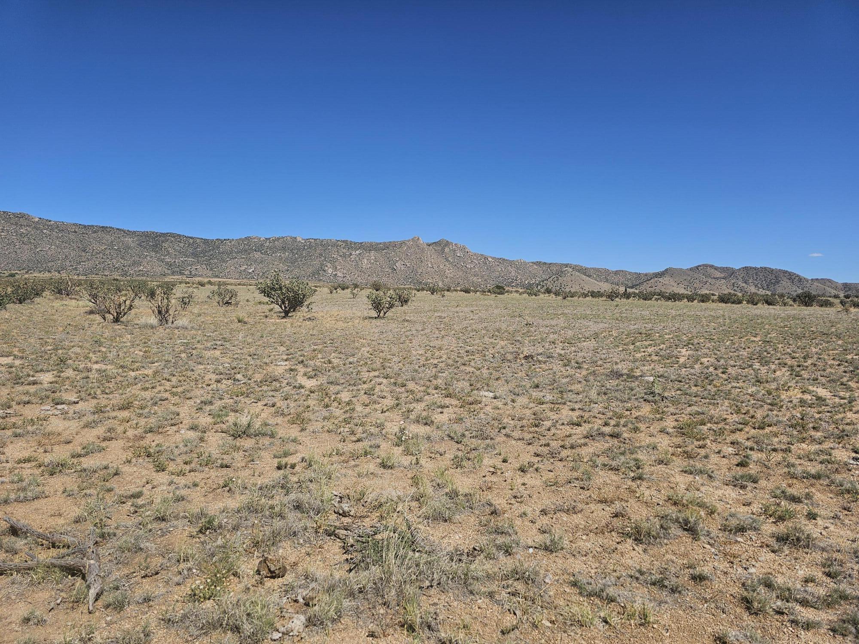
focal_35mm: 23
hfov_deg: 73.9
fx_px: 571
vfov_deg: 58.9
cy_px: 322
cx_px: 430
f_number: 1.7
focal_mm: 6.3
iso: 10
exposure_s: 1/1318
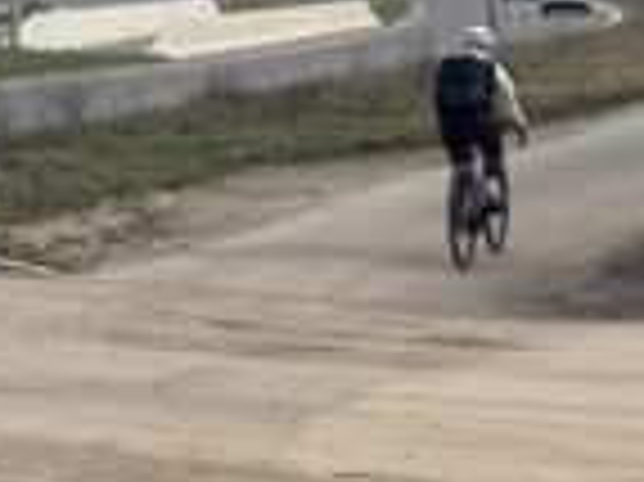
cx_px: -252
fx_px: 2640
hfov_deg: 13.3
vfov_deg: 10.2
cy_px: -133
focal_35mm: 142
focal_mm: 5.1
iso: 50
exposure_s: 1/4149
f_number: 1.6
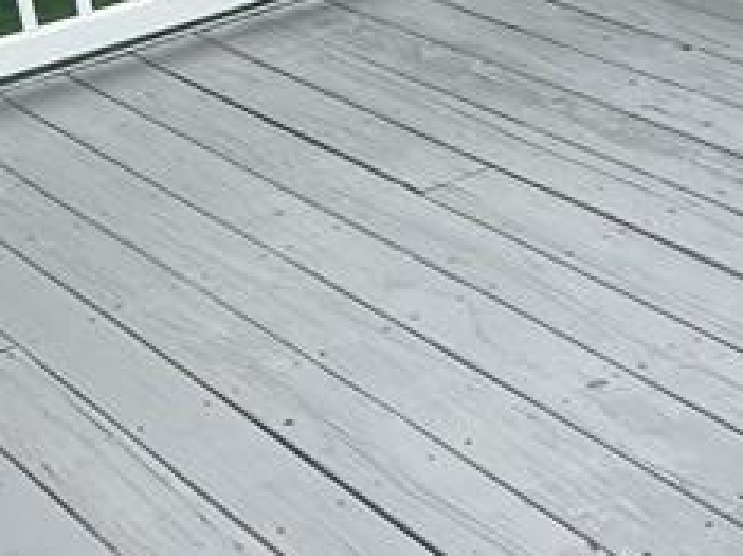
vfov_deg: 12.7
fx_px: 2444
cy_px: -89
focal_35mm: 114
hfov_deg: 17.1
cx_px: 654
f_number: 1.5
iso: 50
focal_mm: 5.7
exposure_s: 1/2252
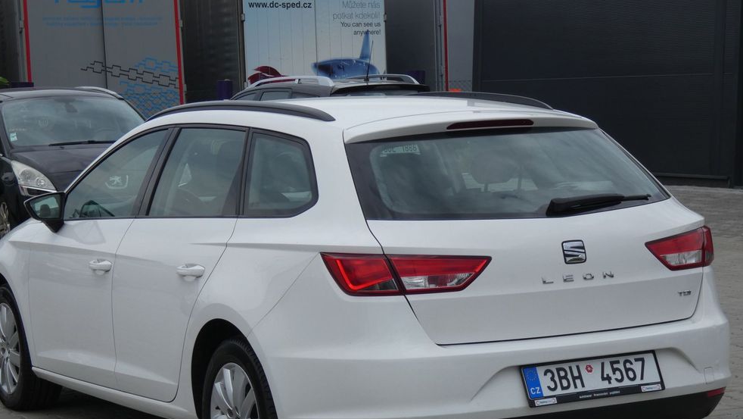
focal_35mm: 92
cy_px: 278
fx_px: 1813
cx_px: 357
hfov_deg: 23.2
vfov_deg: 13.1
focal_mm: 14.5
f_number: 4.5
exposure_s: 1/500
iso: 80
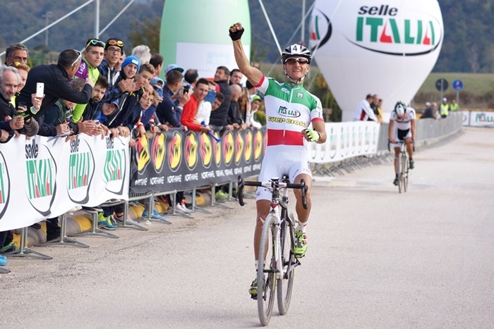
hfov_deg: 10.5
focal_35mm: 195
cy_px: 164
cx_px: 247
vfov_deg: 7.0
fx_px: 2676
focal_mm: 130
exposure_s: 1/1250
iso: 800
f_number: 5.6
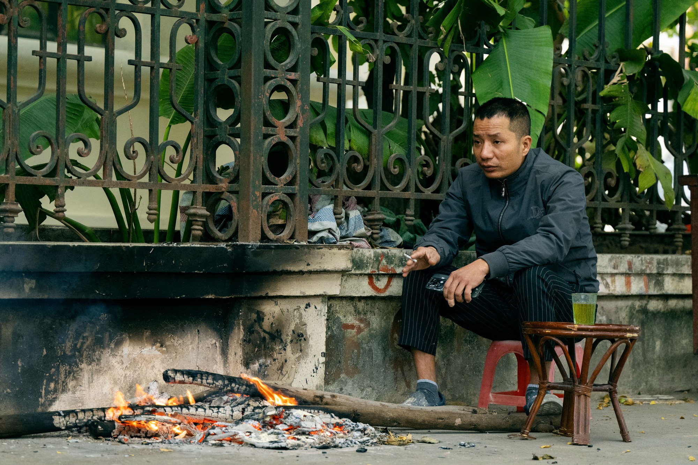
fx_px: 2035
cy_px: 232
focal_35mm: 105
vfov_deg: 13.0
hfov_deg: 19.5
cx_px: 349
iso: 1600
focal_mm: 70
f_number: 2.8
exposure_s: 1/250
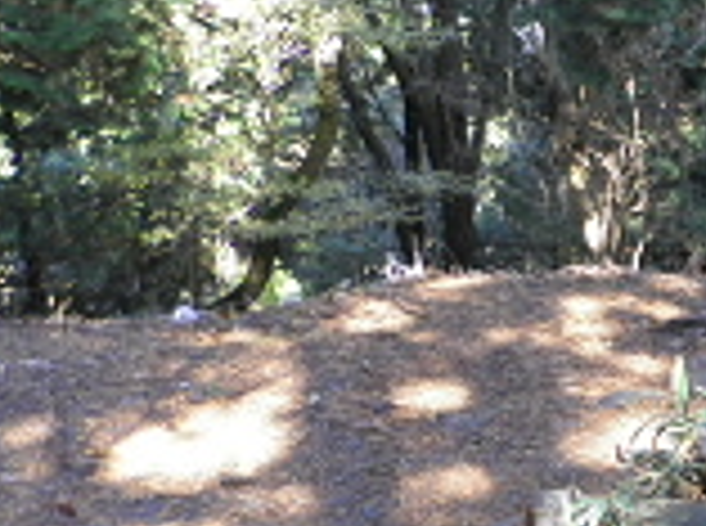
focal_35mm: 69
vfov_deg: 20.7
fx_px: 1404
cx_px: 832
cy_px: 490
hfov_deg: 25.5
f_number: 3.2
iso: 80
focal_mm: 4.9
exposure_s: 1/30
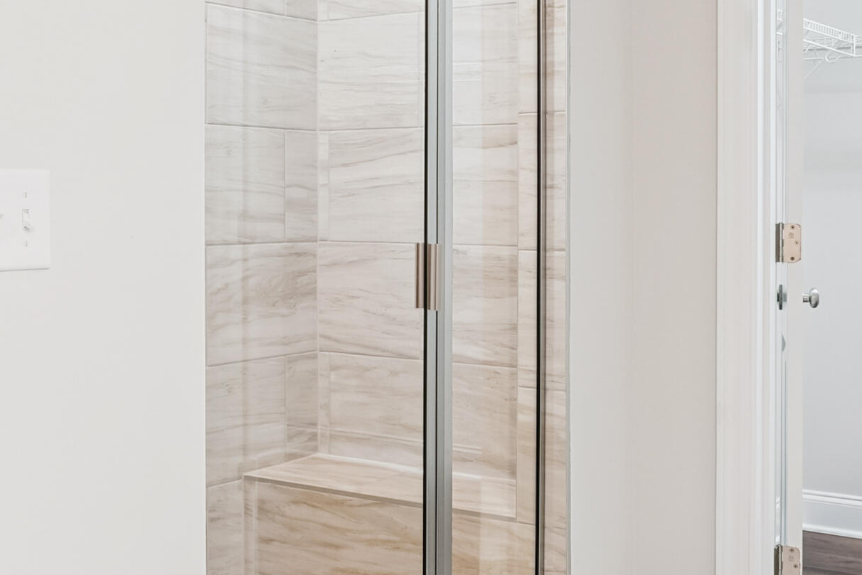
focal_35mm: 52
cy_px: 177
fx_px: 1245
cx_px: 400
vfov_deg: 25.8
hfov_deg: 38.2
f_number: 8
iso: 100
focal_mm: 21
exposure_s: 1/15
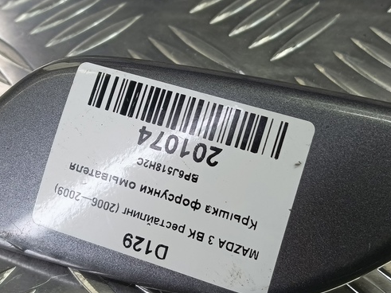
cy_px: 150
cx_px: 185
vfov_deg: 30.3
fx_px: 542
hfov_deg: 39.7
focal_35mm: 48
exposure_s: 1/50
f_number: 1.6
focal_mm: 4.11
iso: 89
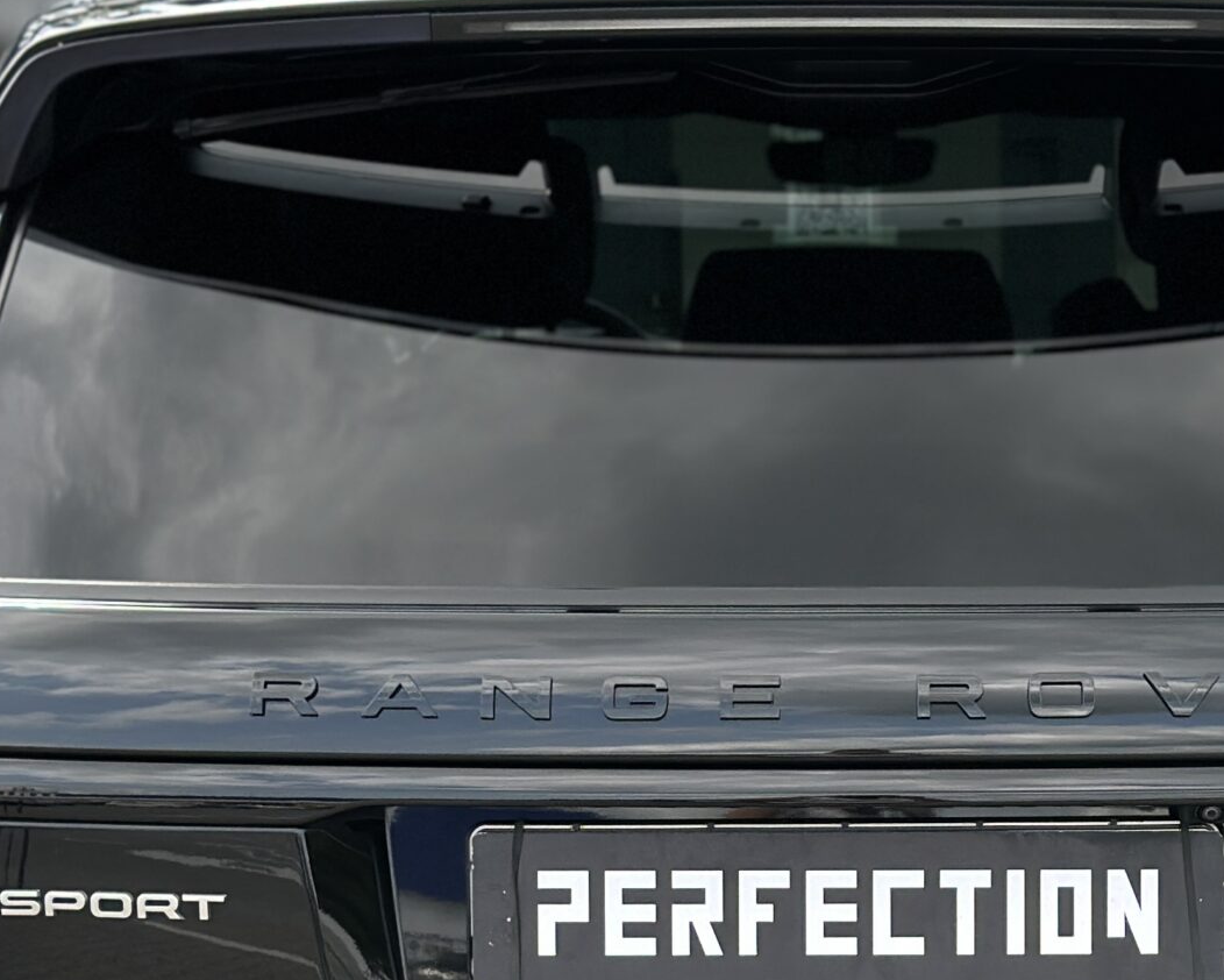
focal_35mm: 114
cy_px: 953
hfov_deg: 16.8
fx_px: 4130
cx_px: 866
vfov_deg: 13.4
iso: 80
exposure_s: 1/1517
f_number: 1.78
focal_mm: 6.86
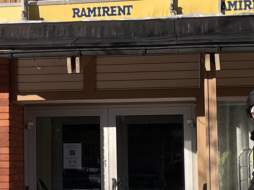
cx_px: -18
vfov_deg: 13.0
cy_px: 96
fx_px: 836
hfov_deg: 16.8
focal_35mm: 114
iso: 50
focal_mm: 5.1
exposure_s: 1/2755
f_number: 1.6
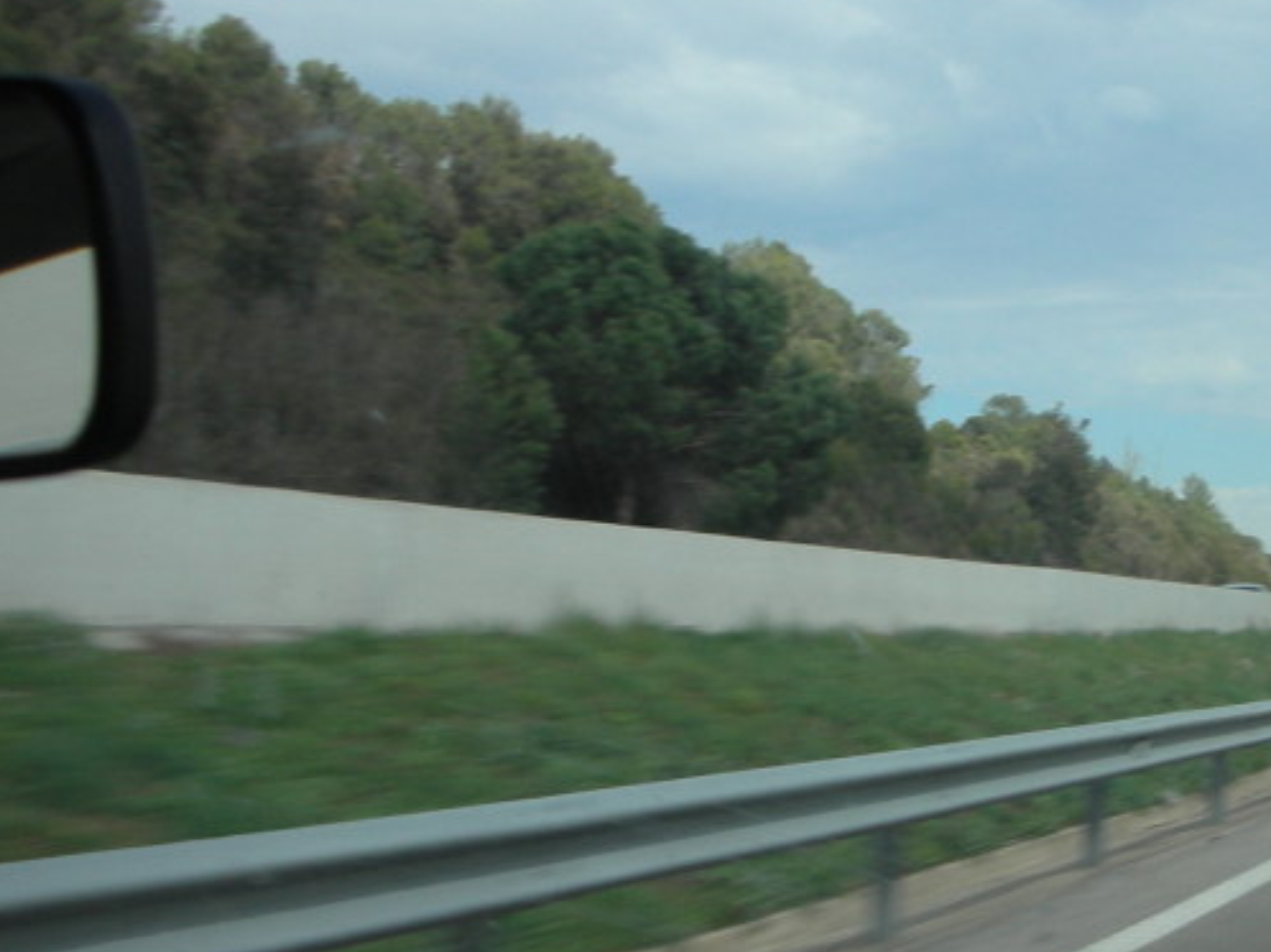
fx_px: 2642
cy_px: 533
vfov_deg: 20.4
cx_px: 1133
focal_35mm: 72
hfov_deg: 26.2
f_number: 8.5
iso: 50
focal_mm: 5.8
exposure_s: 1/77.6
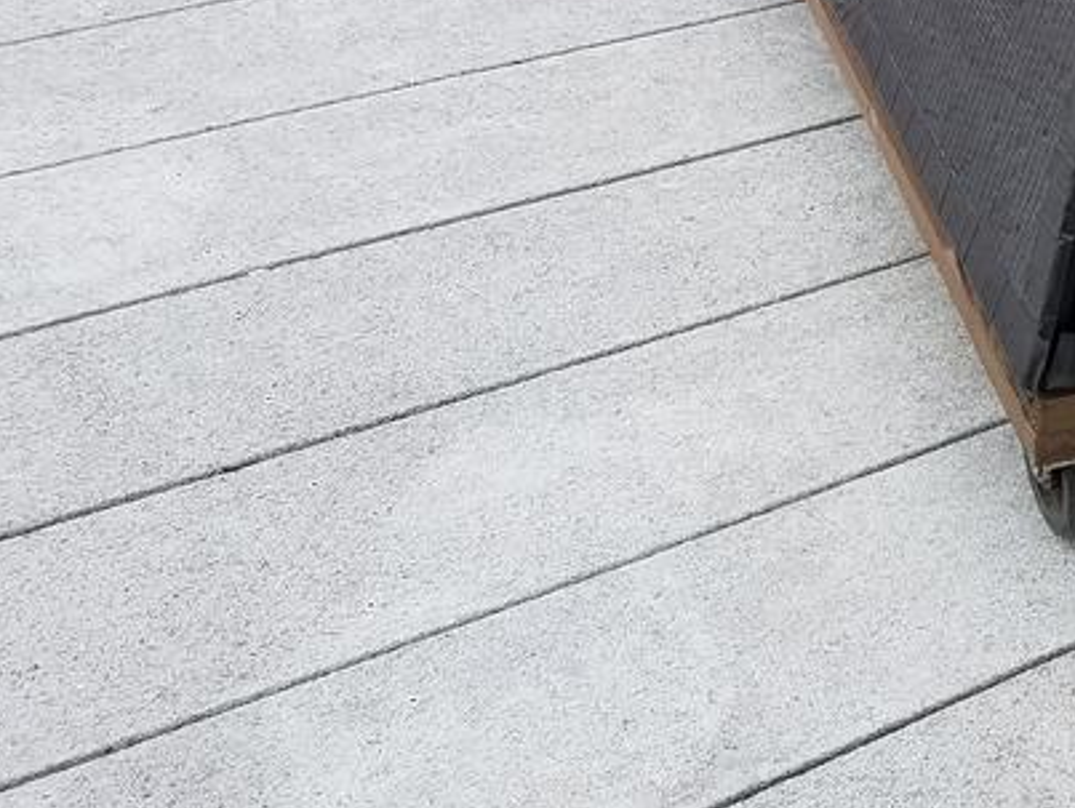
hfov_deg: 30.5
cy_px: 348
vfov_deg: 25.2
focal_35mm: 58
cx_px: 1107
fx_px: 1803
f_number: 1.7
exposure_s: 1/200
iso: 40
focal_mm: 4.2
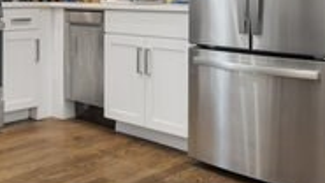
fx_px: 508
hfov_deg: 34.7
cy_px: -4
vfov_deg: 19.7
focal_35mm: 59
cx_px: 79
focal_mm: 16
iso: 200
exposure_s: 2
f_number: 8
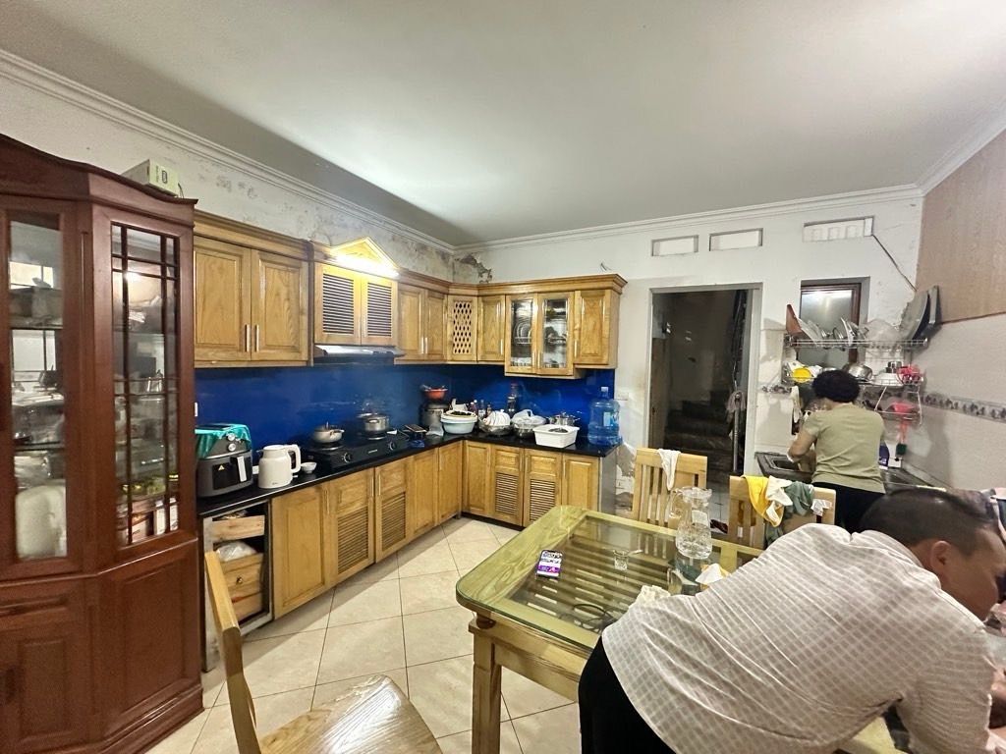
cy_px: 377
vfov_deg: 85.7
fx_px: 407
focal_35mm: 14
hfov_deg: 102.1
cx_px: 503
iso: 800
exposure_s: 1/50
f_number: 2.2
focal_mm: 2.22
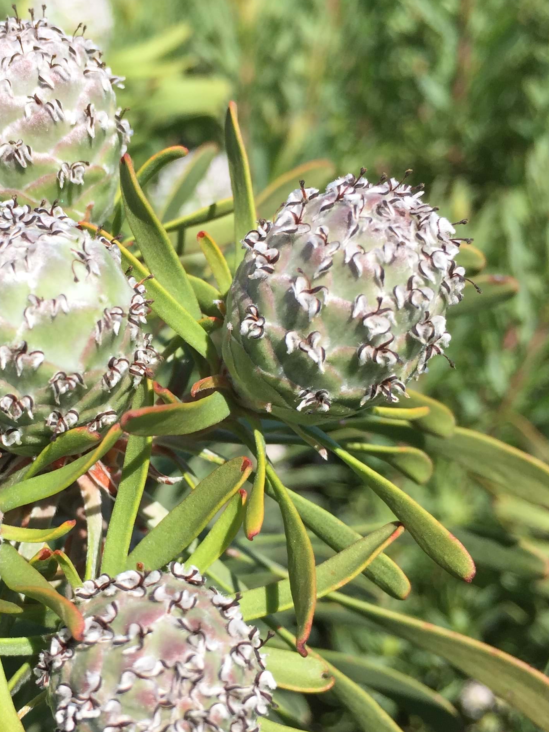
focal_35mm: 50
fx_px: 1057
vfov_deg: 38.1
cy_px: 421
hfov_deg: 28.5
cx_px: 112
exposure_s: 1/1647
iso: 32
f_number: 2.2
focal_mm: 4.15
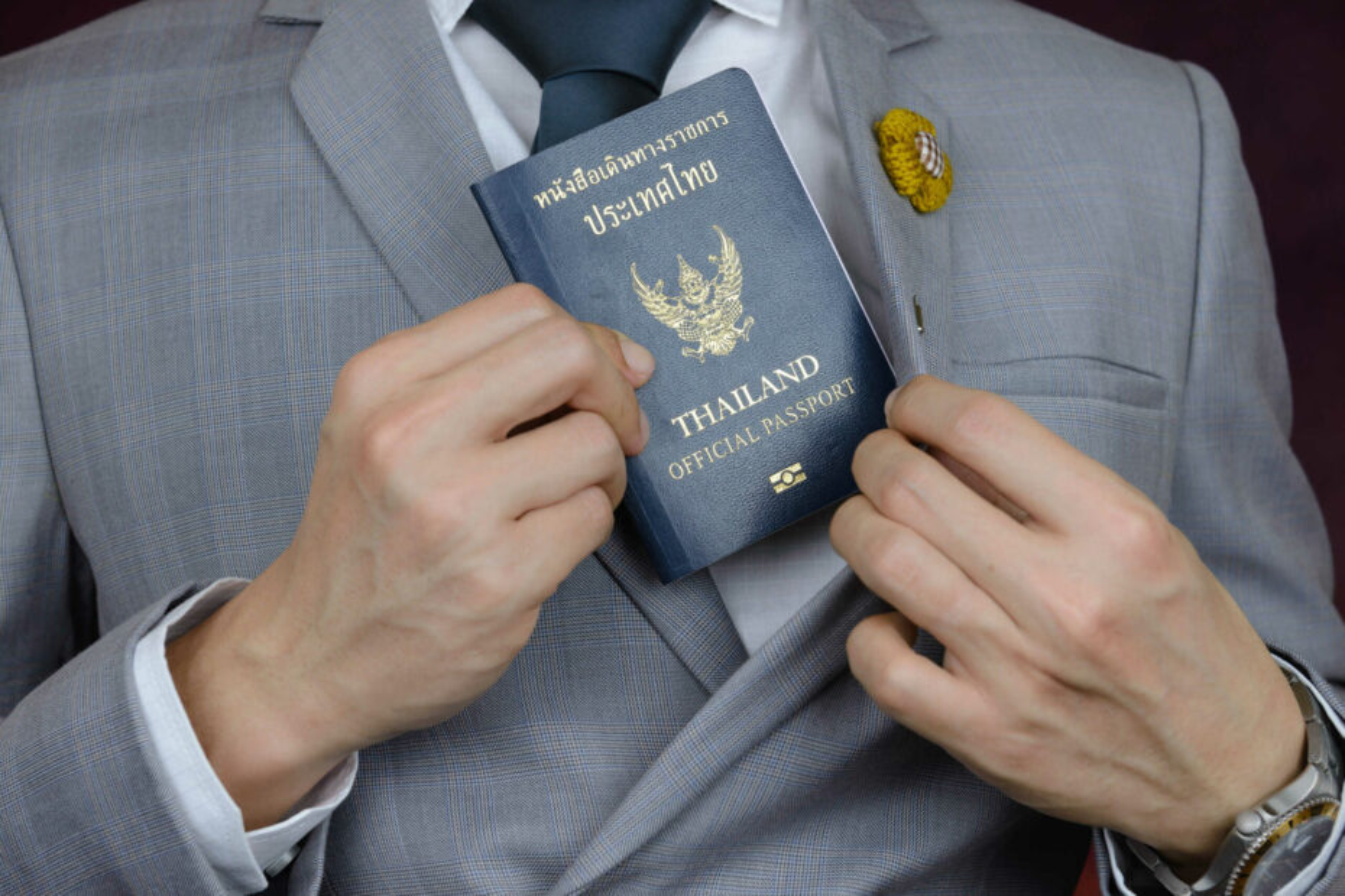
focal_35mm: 66
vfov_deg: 20.6
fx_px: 2466
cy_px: 448
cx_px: 672
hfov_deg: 30.5
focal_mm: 66
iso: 250
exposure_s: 1/50
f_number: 7.1
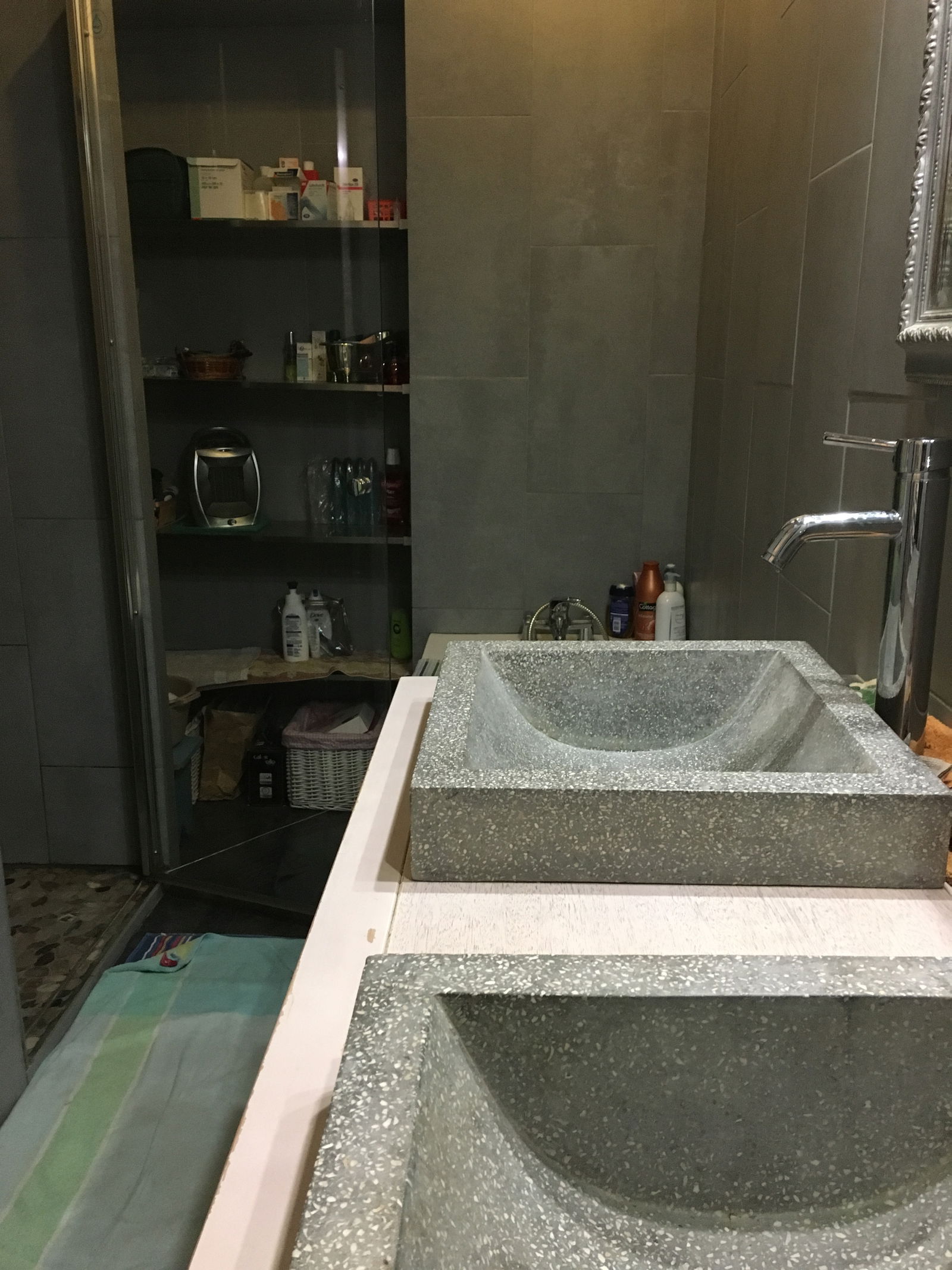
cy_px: 635
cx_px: 476
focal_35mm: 29
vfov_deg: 61.7
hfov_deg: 48.2
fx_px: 1063
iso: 200
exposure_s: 1/17
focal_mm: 4.15
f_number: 2.2
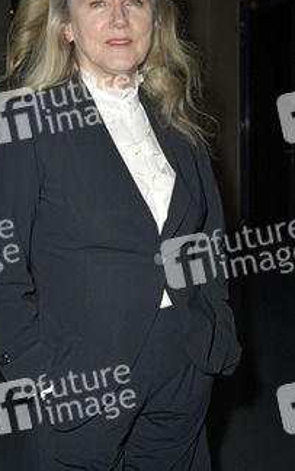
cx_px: 103
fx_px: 565
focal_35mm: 44
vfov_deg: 44.9
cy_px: 182
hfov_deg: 29.1
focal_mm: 35
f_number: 6.3
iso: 250
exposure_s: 1/160
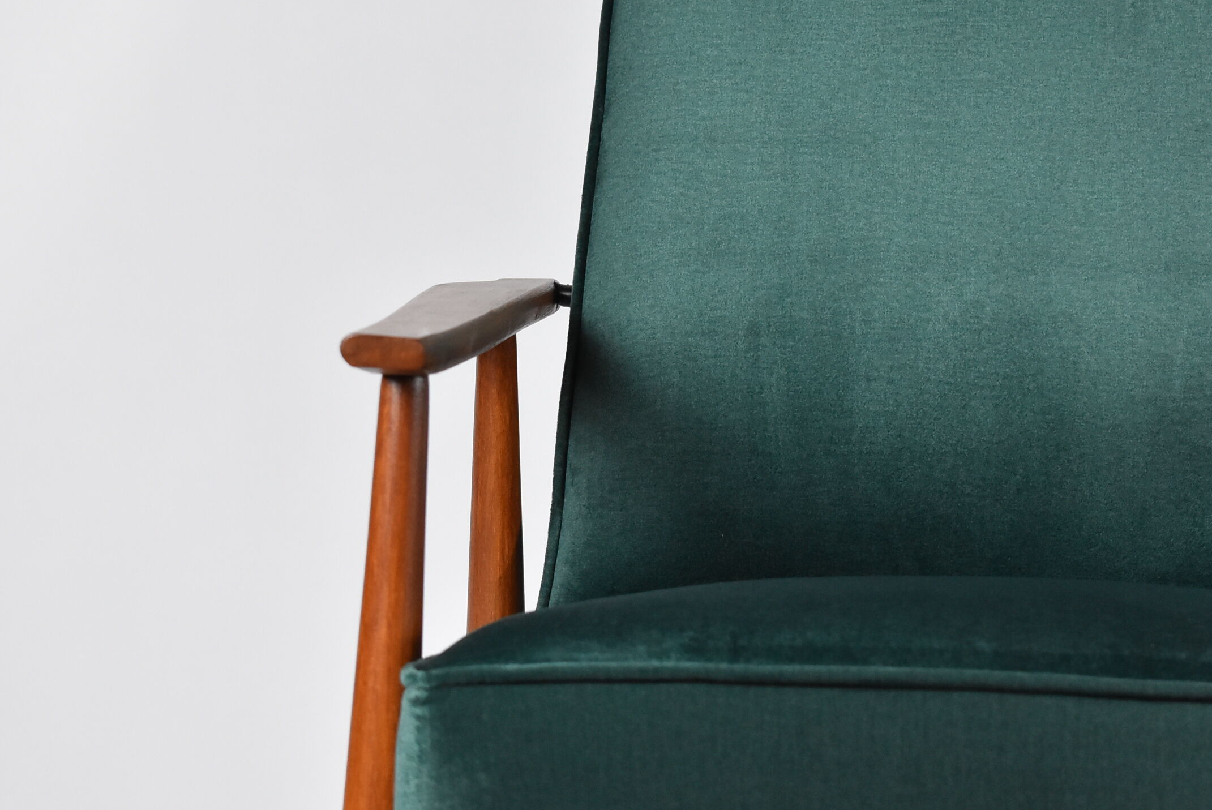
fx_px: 3672
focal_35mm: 109
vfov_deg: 12.6
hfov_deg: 18.7
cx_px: 498
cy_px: 315
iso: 1600
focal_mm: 52
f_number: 5.6
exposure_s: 1/125
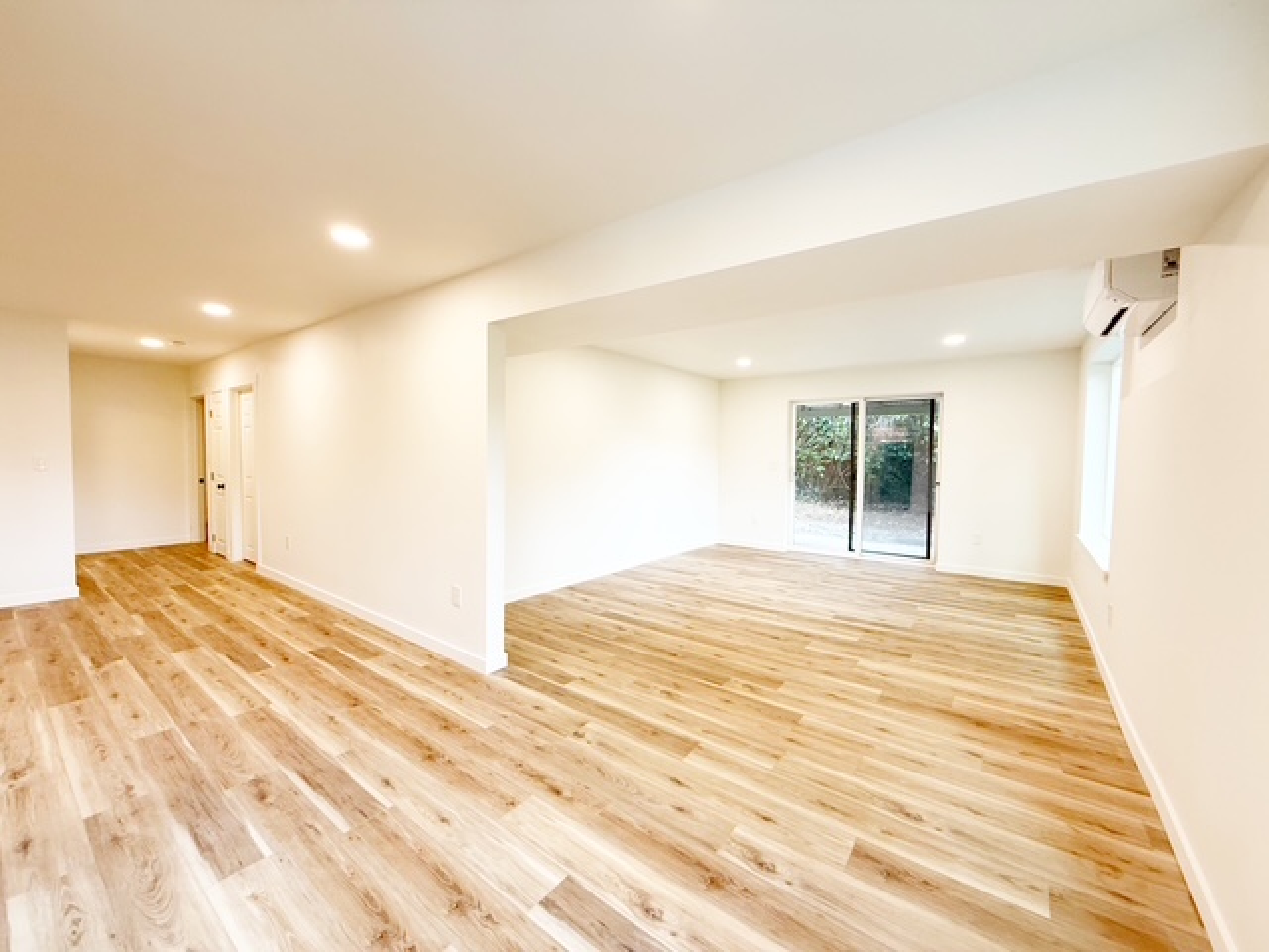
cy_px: 476
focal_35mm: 14
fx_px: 513
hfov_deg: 102.1
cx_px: 634
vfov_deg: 85.7
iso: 160
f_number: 2.2
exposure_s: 1/120
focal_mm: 2.22
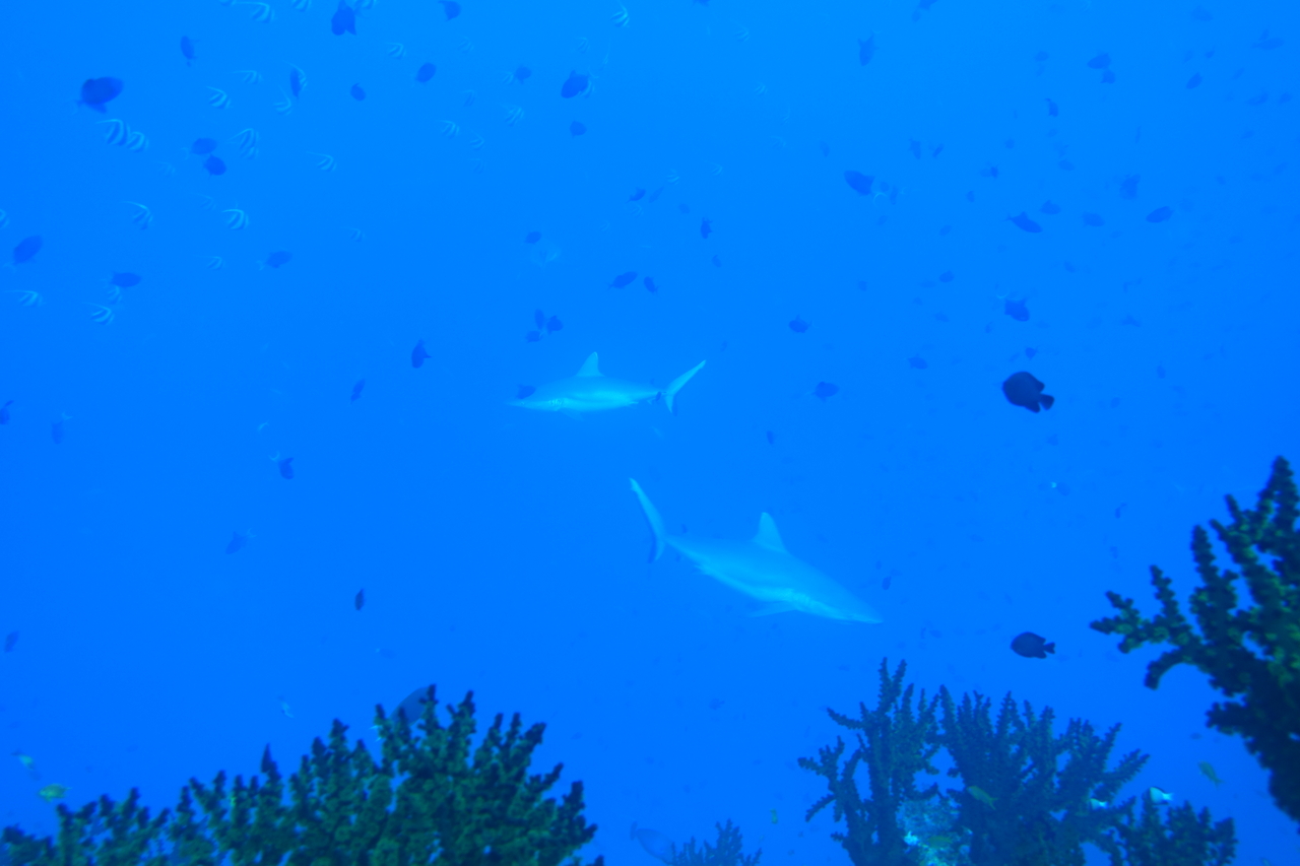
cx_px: 650
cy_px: 433
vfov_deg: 38.9
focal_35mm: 34
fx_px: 1228
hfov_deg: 55.8
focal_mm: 12.48
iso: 125
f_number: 2.8
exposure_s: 1/60
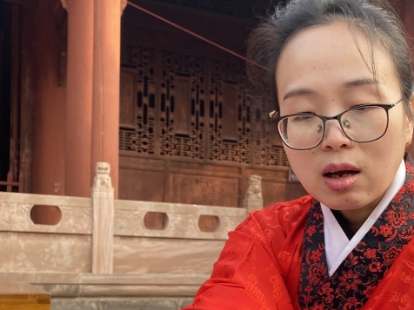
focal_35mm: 59
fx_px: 706
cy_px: 280
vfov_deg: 24.1
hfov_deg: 31.0
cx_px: 381
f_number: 1.8
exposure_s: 1/358
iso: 32
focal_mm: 4.25
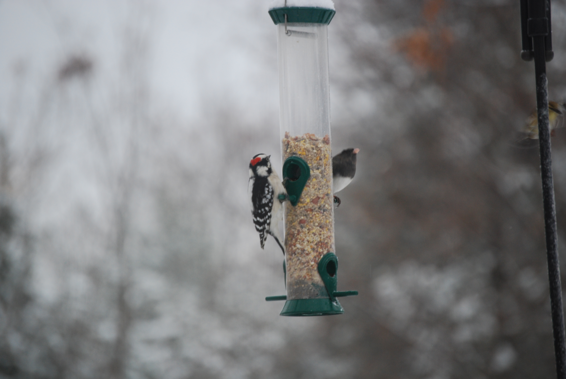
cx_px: 283
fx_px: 4722
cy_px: 190
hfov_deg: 6.9
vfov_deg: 4.6
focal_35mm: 300
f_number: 5.6
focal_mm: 200
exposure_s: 1/160
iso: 400
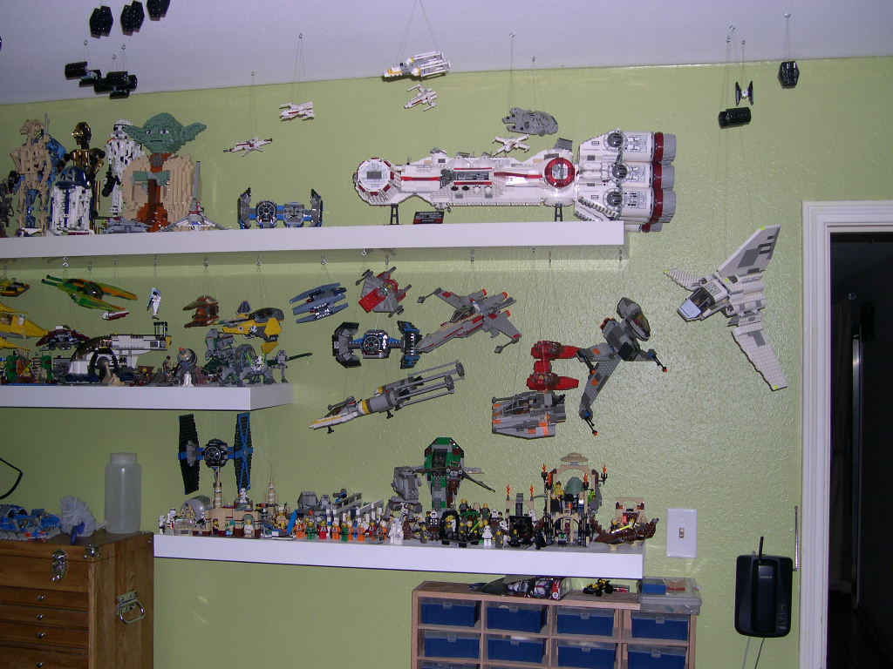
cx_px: 446
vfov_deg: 37.7
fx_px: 980
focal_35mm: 38
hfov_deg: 49.0
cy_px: 334
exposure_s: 1/60
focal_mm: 8
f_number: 2.8
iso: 100
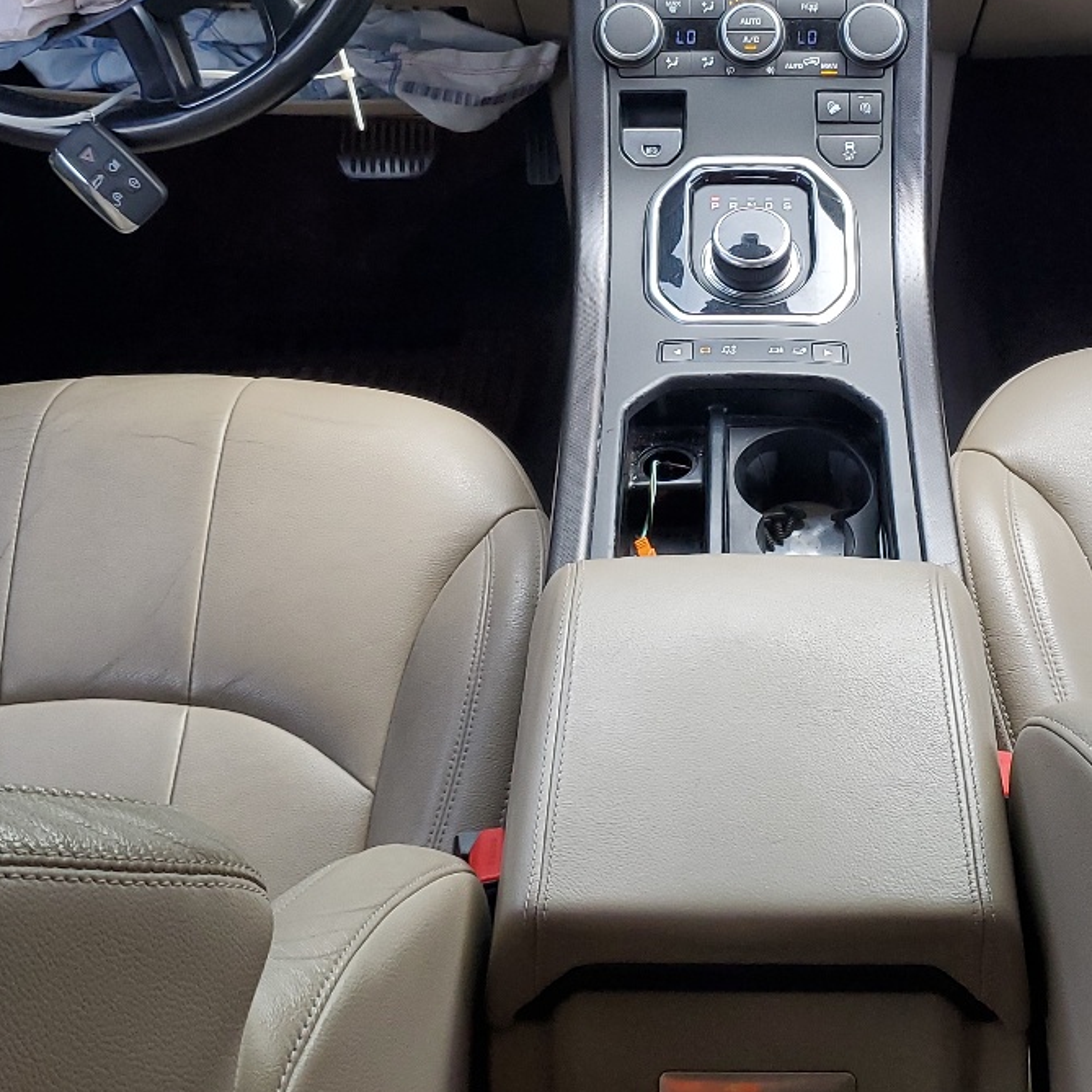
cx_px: 741
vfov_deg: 30.6
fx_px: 1963
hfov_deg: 30.8
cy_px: 286
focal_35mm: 55
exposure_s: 1/120
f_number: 1.5
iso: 79
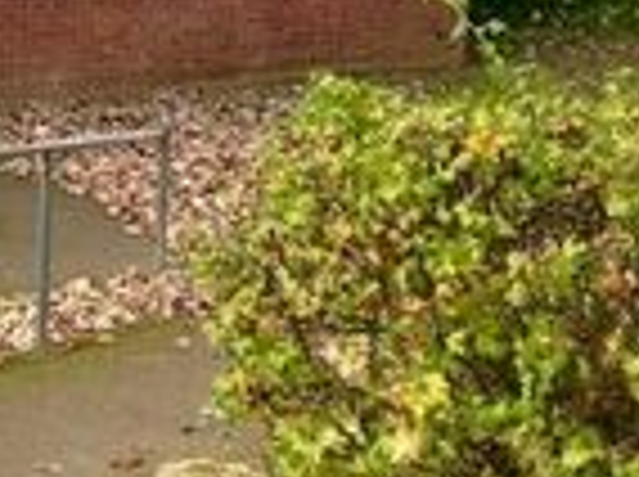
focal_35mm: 143
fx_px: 2635
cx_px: -446
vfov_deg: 9.8
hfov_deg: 12.8
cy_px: -358
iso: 25
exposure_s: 1/499
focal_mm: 4.15
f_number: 2.2
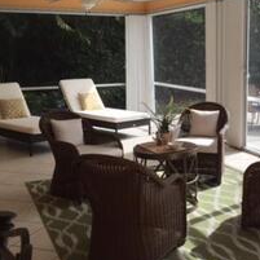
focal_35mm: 51
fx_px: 433
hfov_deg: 32.3
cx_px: 216
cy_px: 140
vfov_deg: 33.4
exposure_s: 1/807
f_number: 2.2
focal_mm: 4.15
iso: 32
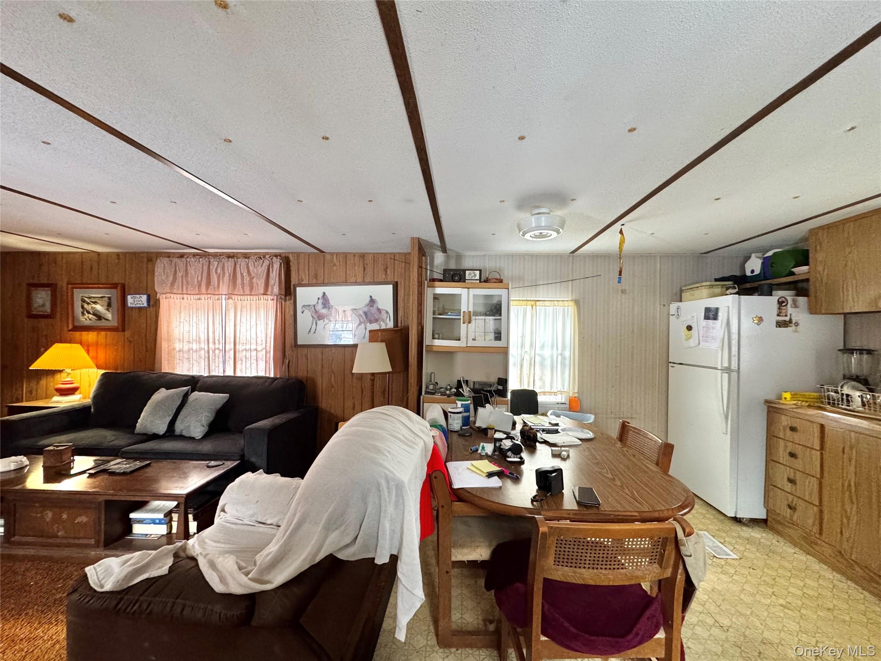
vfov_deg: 85.7
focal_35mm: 14
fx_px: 356
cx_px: 440
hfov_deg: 102.1
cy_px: 330
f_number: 2.2
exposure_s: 1/60
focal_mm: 2.22
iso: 500
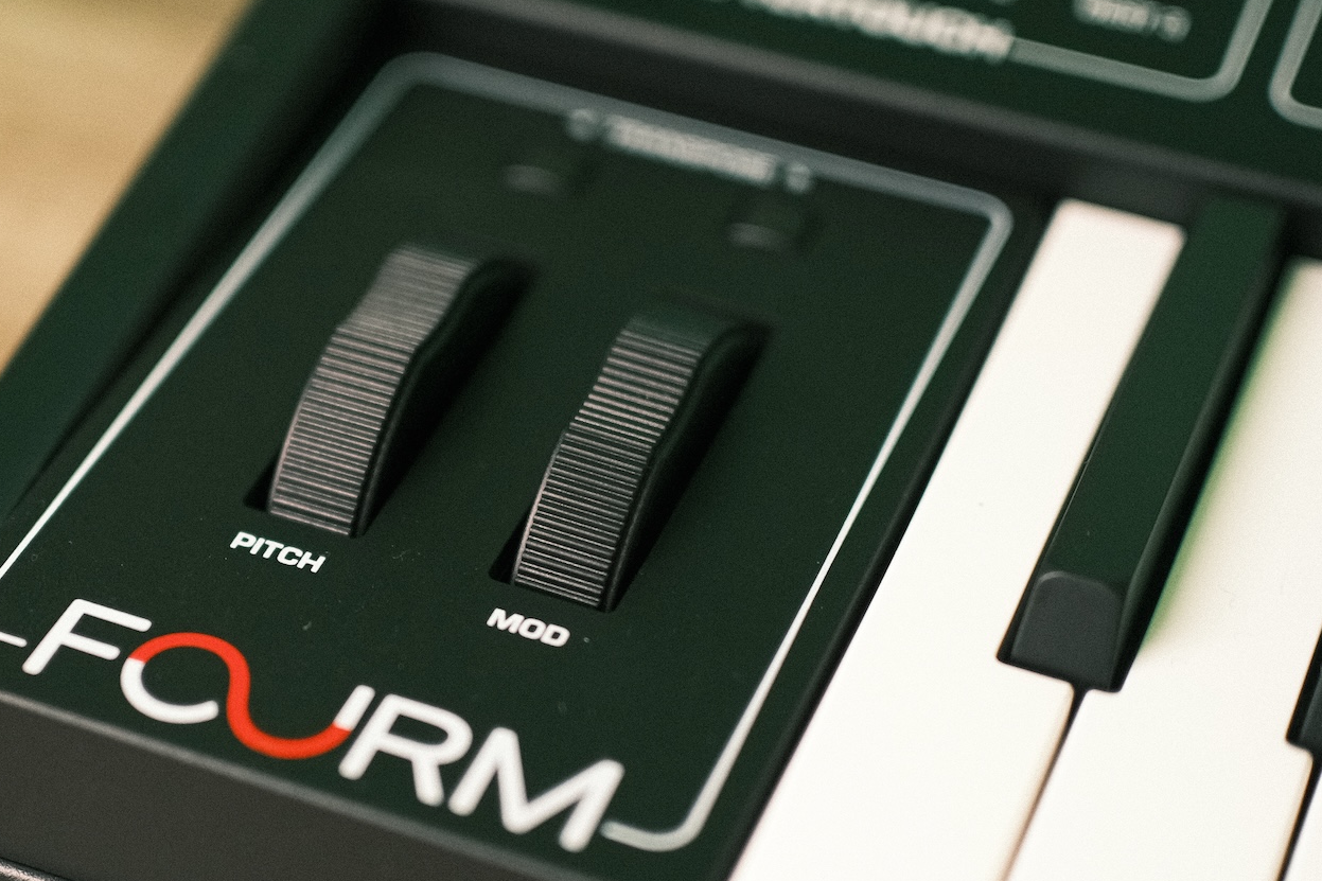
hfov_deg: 23.7
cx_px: 349
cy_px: 542
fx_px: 3121
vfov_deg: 16.1
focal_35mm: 85
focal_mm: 35
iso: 2000
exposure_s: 1/125
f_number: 1.7
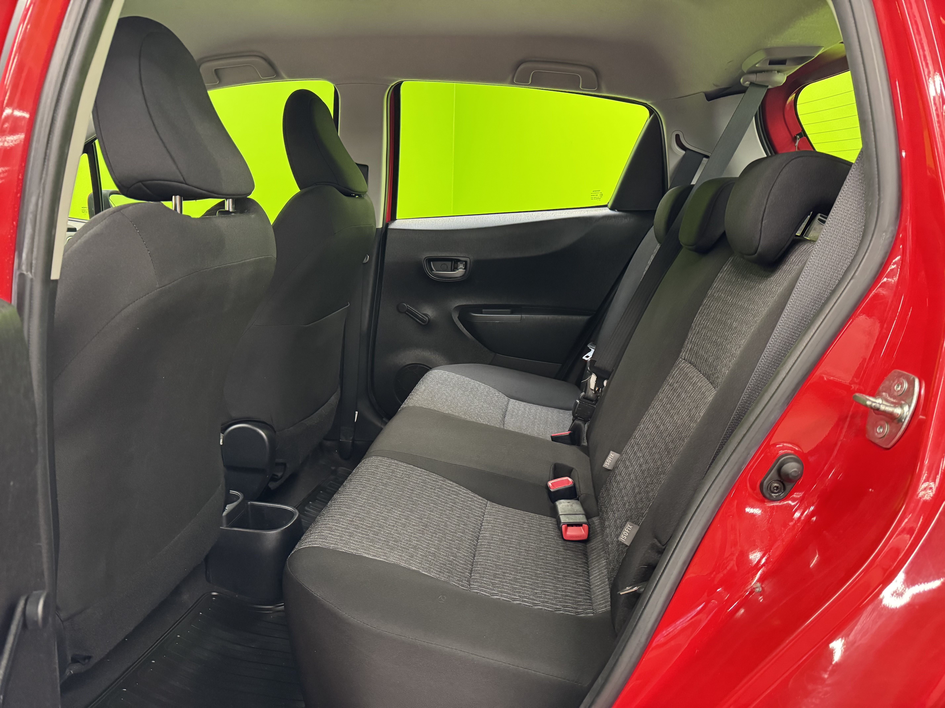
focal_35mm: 24
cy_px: 354
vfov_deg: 56.8
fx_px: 655
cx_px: 472
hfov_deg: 71.6
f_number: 1.78
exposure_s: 1/50
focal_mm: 6.76
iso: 800
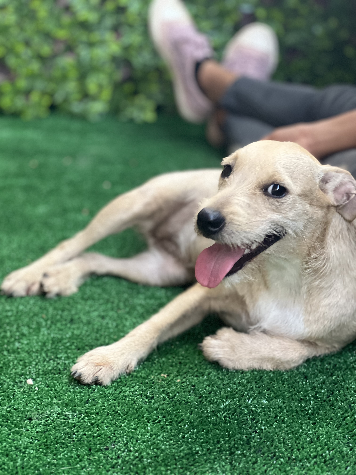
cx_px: 178
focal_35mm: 77
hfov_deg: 19.1
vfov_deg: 25.3
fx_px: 1056
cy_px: 238
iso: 400
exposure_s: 1/40
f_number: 2.8
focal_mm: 9
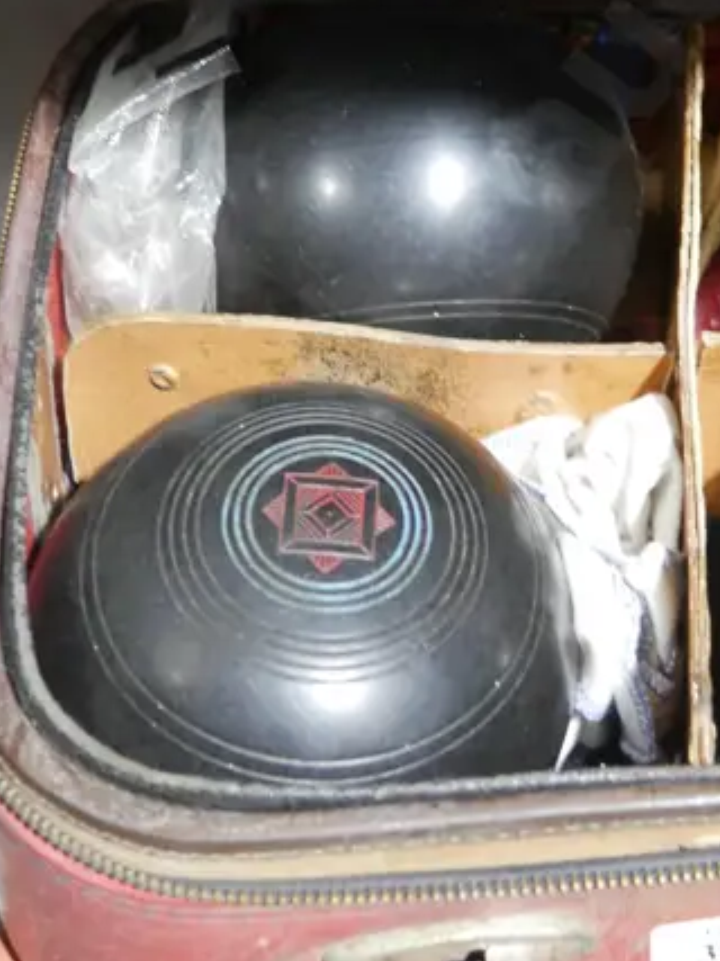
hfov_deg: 20.1
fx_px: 1998
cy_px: 43
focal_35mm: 72
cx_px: 640
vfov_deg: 25.9
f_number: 3.6
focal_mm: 15
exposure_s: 1/60
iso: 2000
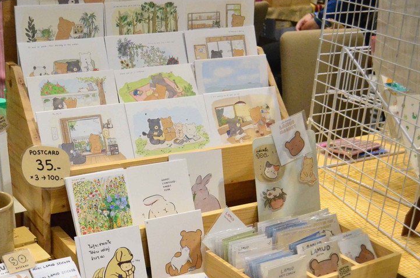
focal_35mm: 60
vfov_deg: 22.2
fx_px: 698
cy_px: 229
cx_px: 101
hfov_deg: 32.8
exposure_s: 1/640
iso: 6400
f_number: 4
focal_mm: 24
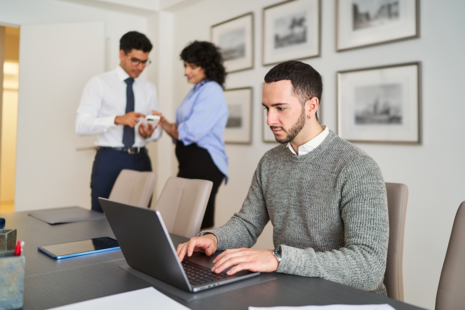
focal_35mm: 35
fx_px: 452
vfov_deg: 37.8
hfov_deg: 54.4
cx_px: 232
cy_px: 155
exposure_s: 1/200
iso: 320
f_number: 1.4
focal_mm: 35
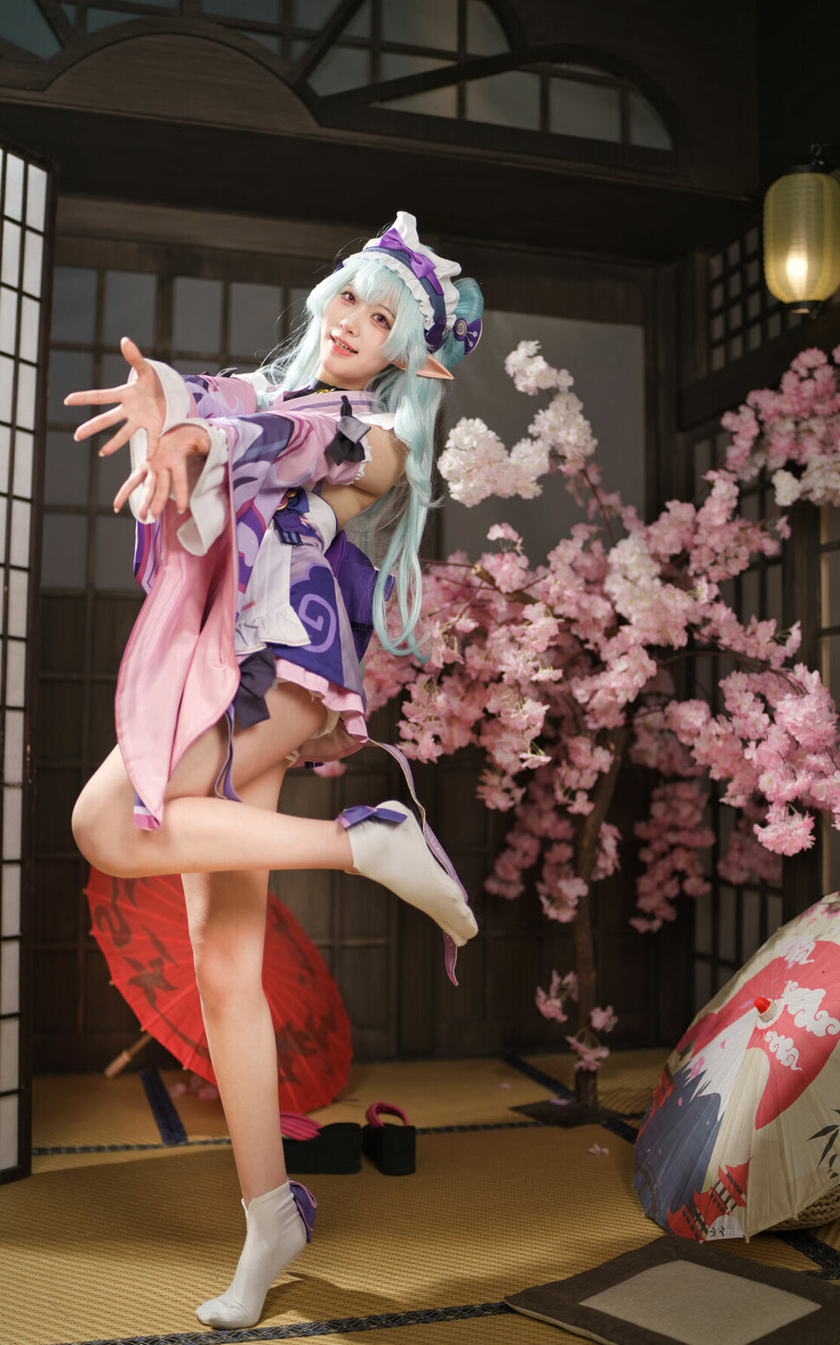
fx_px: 1319
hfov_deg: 35.3
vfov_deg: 54.0
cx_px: 392
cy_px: 674
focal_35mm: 36
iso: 100
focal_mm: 35
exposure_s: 1/640
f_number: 1.4
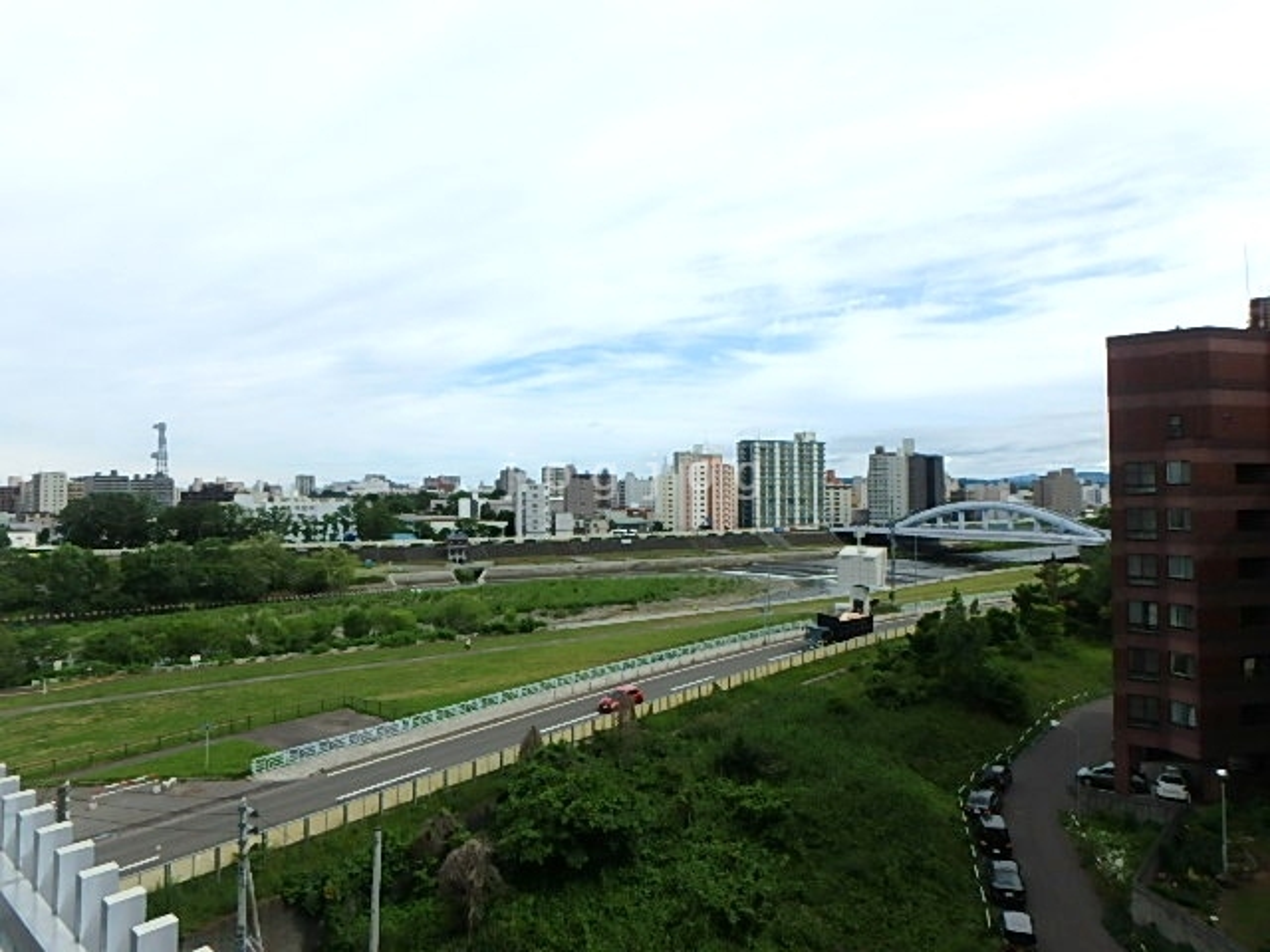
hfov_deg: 79.0
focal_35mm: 21
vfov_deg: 63.4
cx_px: 635
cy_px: 476
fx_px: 770
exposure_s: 1/640
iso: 125
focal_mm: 3.7
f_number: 6
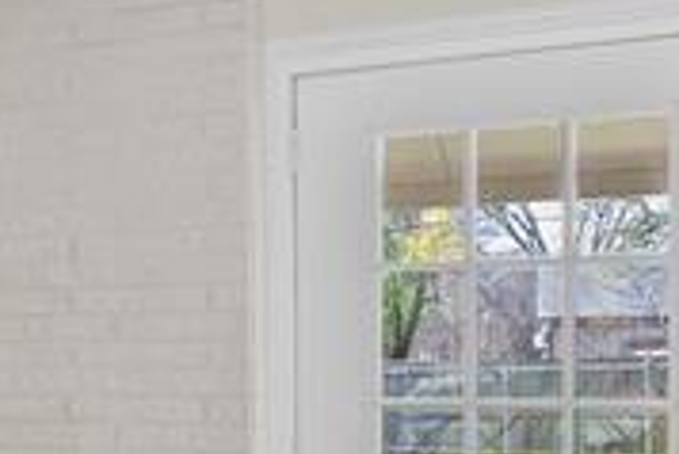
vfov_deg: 19.6
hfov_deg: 19.9
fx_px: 1302
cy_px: 366
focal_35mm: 69
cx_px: -587
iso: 640
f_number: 9
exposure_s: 1/8
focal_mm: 12
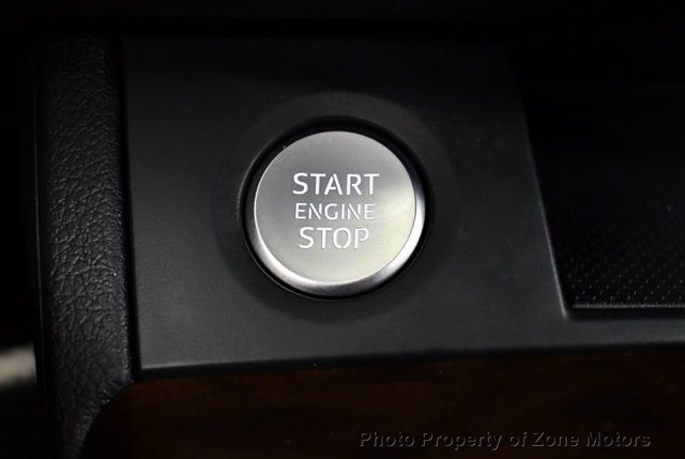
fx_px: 915
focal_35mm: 48
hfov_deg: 41.1
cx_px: 342
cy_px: 230
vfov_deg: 28.2
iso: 4000
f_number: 4
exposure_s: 1/60
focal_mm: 24
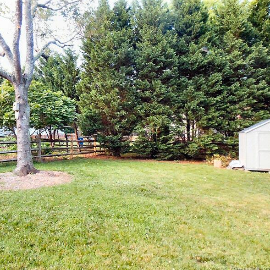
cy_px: 136
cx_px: 99
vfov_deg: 54.0
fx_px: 265
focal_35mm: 30
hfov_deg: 53.4
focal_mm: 4.5
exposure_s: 1/30
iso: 125
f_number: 3.2
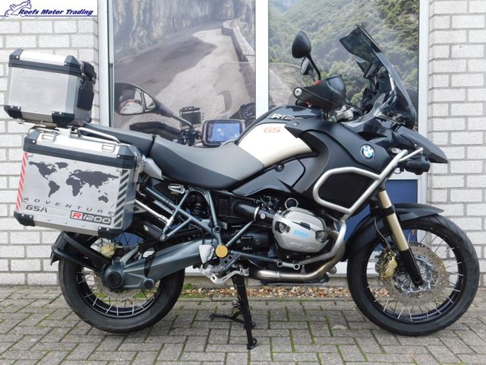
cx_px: 243
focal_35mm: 36
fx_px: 505
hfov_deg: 51.4
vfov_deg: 39.7
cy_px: 182
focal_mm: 6.3
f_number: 3.5
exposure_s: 1/30
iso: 220
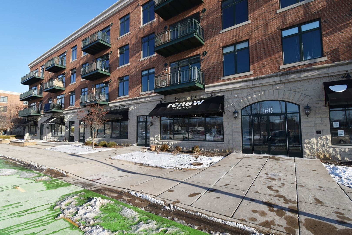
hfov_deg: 100.4
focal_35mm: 15
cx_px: 176
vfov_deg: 77.3
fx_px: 147
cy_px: 118
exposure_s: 1/320
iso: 200
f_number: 9
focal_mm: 10
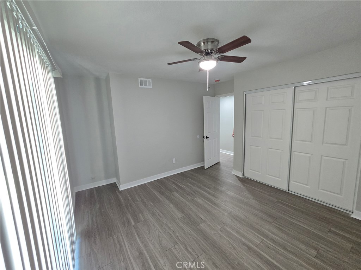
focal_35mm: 13
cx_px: 180
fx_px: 136
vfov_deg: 89.9
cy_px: 135
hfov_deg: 106.2
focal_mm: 2.2
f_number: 2.2
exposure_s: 1/60
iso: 500
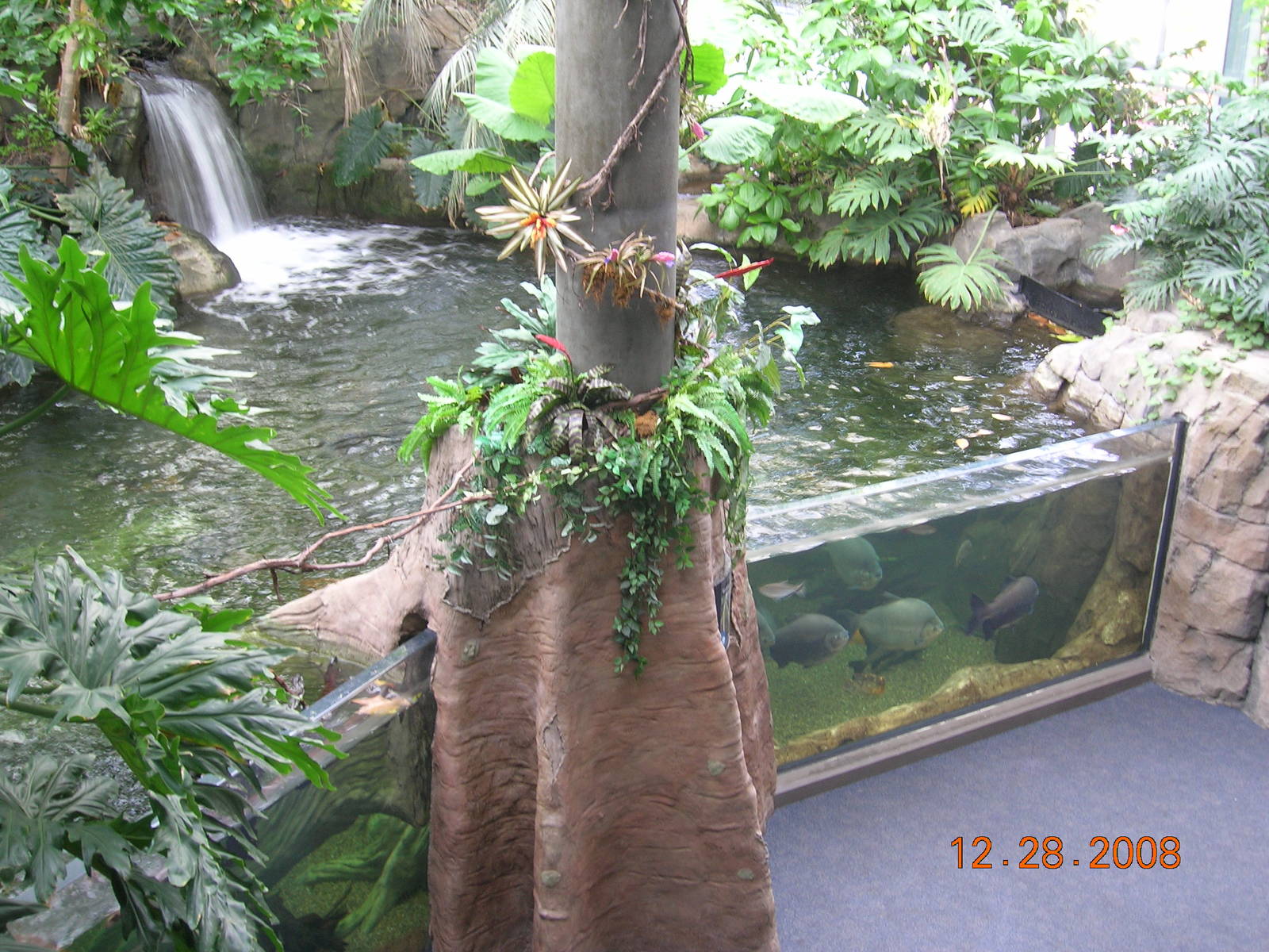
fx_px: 1393
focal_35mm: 38
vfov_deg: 37.7
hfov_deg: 49.0
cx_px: 634
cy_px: 476
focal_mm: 6.4
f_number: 3
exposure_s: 1/8.2
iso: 50
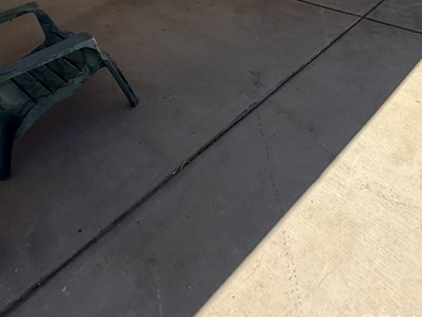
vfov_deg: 31.4
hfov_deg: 49.1
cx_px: 287
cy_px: -78
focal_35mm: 37
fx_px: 451
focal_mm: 2.22
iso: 64
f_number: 2.2
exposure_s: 1/2410
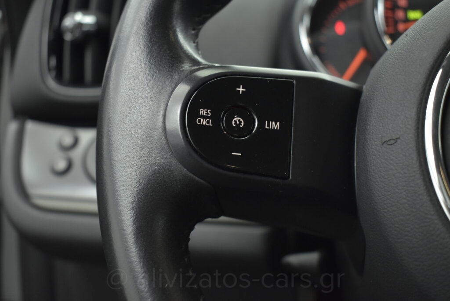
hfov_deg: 42.3
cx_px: 225
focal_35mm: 46
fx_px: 582
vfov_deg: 29.0
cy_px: 150
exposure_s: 1/50
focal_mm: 31
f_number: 4.2
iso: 1600
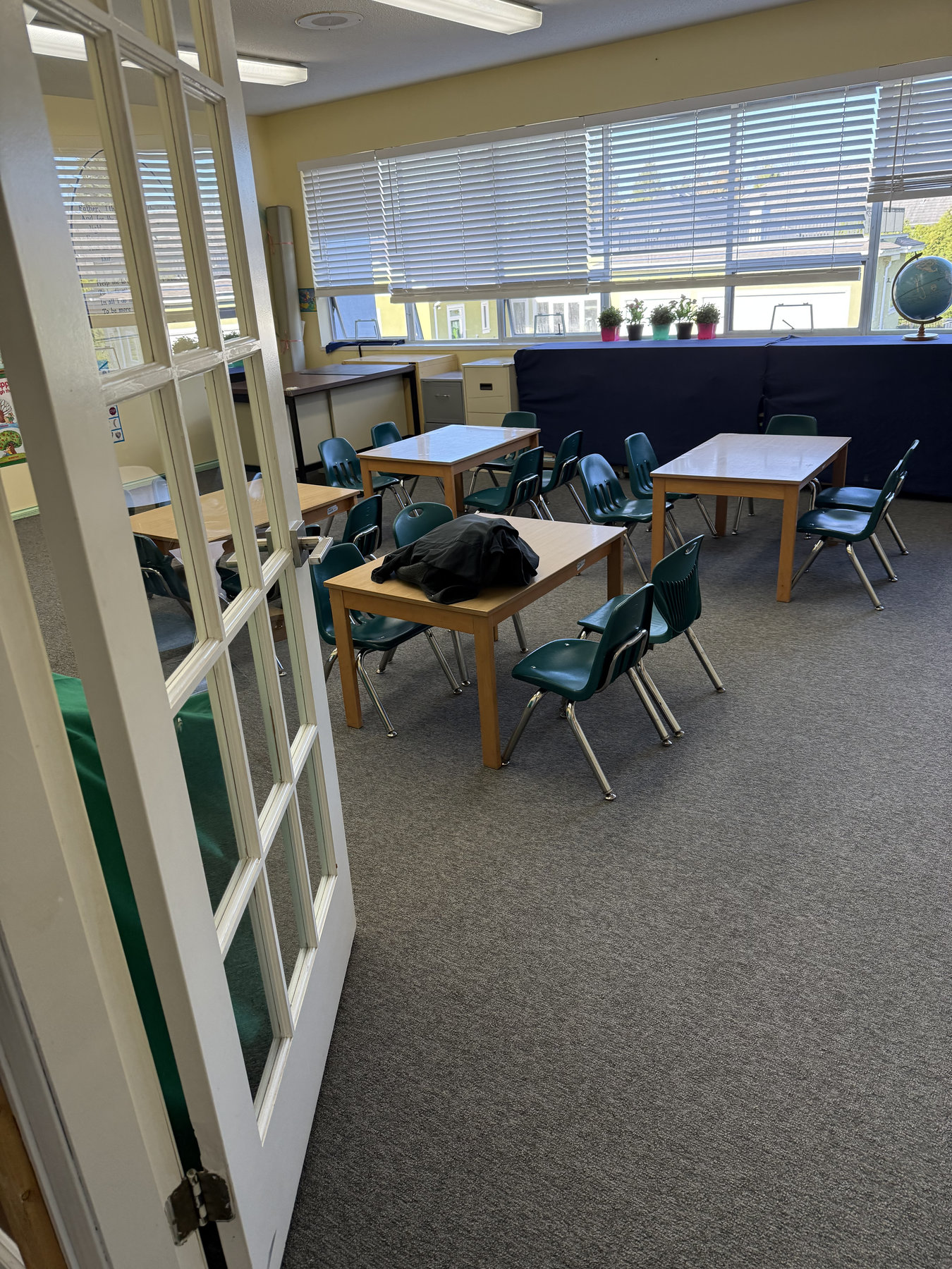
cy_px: 634
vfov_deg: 71.6
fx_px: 880
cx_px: 476
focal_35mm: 24
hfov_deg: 56.8
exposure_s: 1/238
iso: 160
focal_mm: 6.76
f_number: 1.78
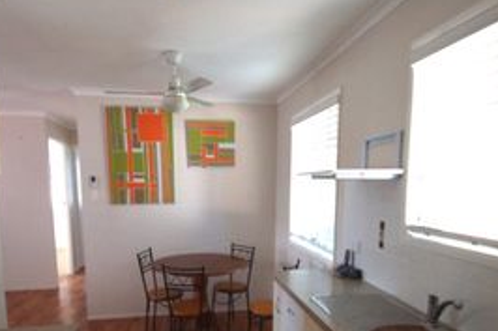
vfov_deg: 51.5
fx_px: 330
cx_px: 238
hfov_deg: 74.0
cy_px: 240
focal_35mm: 24
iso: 640
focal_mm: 9
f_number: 4.5
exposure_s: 1/60
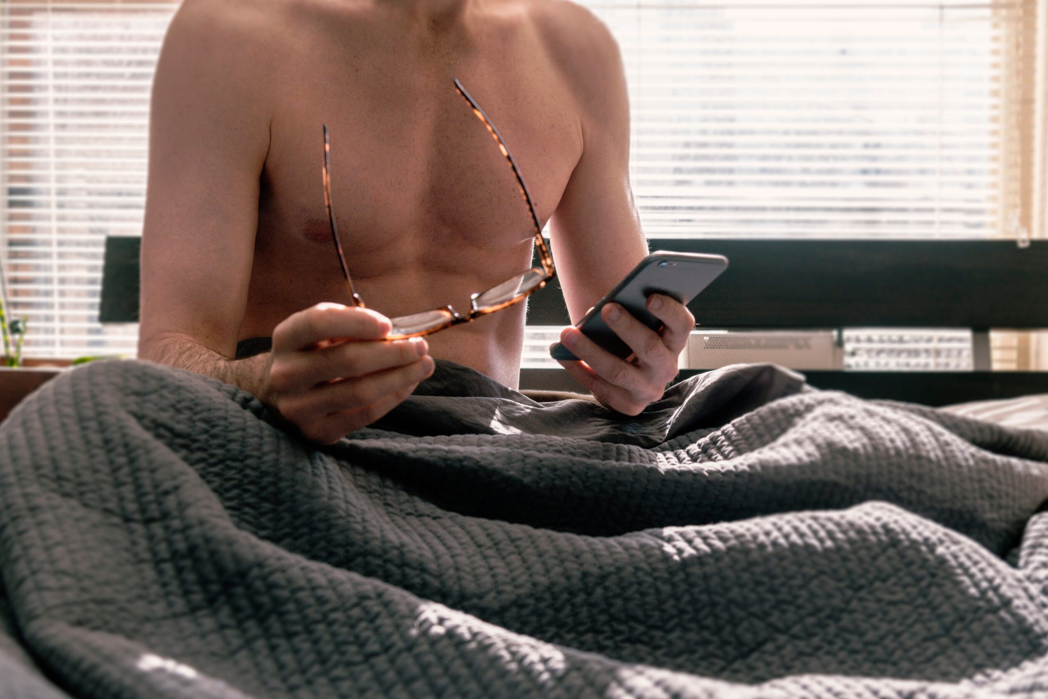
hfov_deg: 40.3
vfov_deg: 27.5
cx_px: 530
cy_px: 344
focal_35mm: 49
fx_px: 1426
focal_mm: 48
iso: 400
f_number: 6.3
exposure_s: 1/160
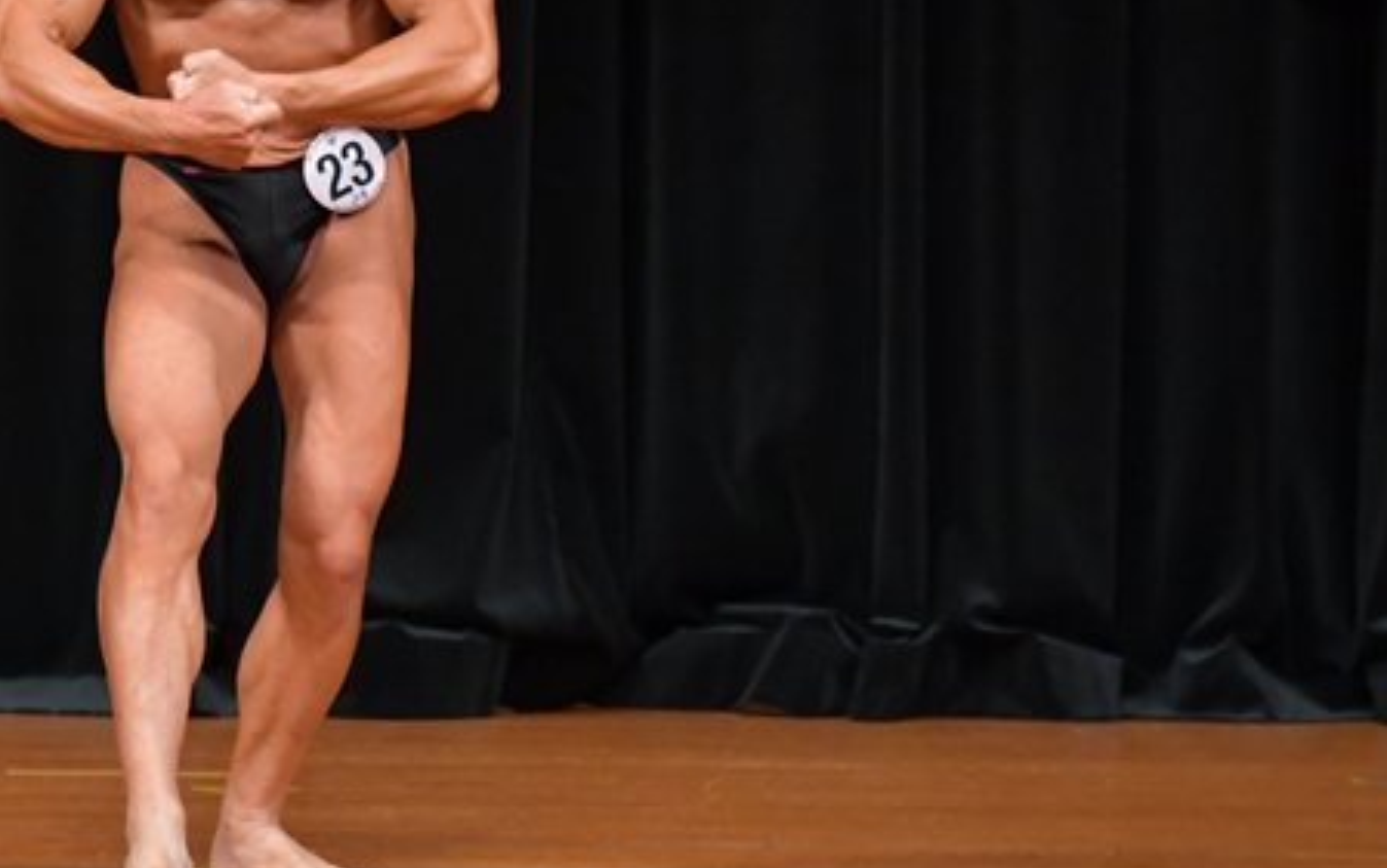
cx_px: 252
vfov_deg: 2.4
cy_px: 293
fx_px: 20949
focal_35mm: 554
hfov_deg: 3.8
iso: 5000
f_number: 5.6
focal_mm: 210
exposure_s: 1/400
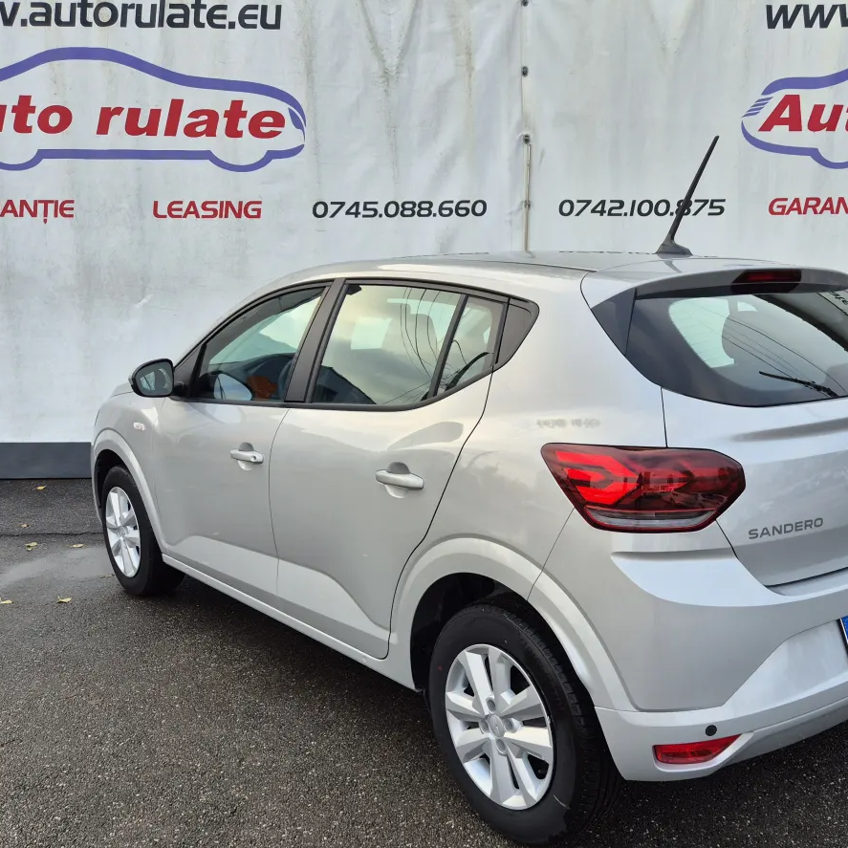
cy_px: 477
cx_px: 526
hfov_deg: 49.3
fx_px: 915
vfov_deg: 49.6
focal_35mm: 33
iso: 25
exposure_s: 1/180
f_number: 1.8
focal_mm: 5.4
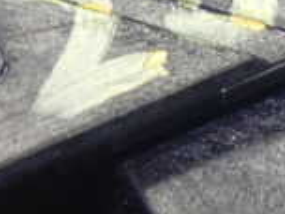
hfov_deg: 4.9
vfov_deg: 3.8
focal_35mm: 396
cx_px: 555
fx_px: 3260
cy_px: 131
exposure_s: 1/80
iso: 800
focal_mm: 18
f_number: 4.9
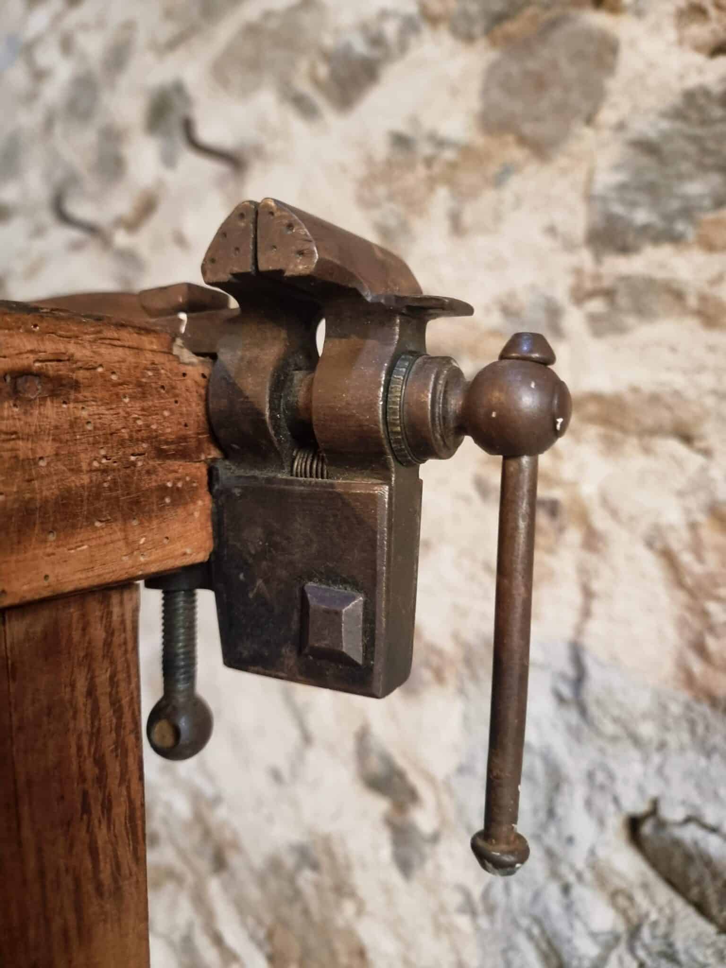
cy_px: 484
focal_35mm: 24
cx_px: 363
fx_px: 671
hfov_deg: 56.8
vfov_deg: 71.6
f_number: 1.8
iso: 640
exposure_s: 1/40
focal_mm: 6.7
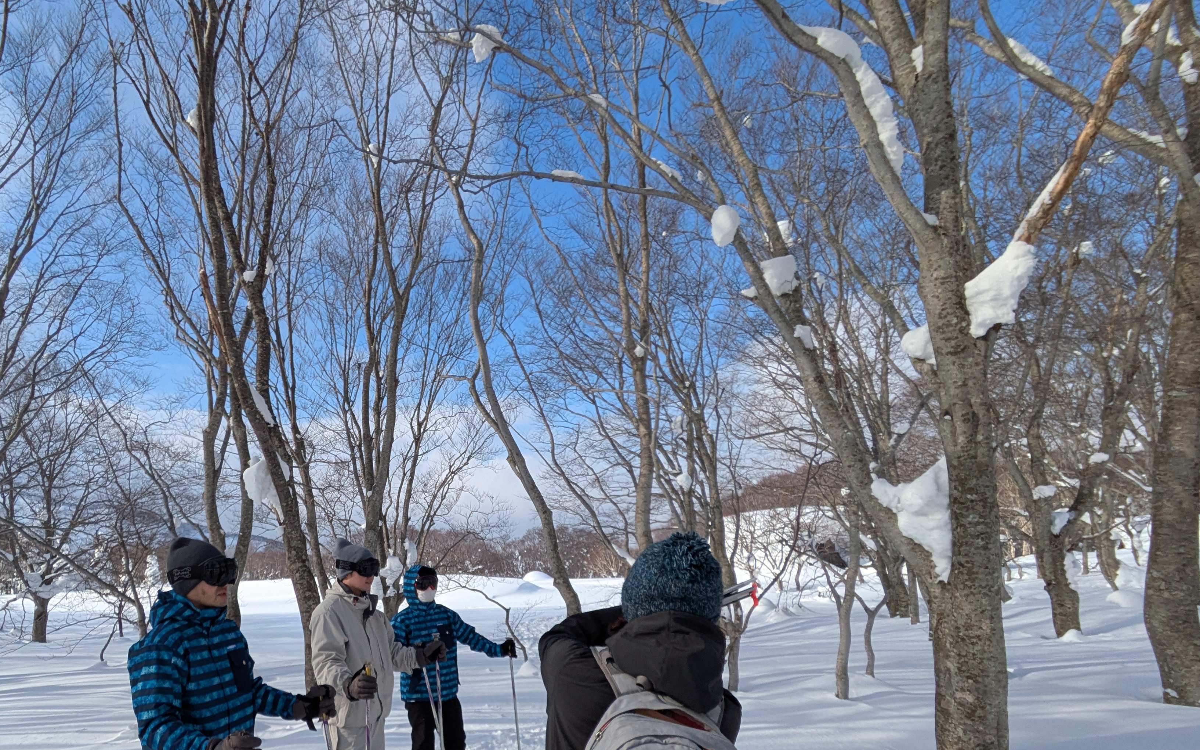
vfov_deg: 55.4
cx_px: 420
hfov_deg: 80.1
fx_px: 687
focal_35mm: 21
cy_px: 532
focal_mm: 1.83
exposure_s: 1/1658
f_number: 2.2
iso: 43
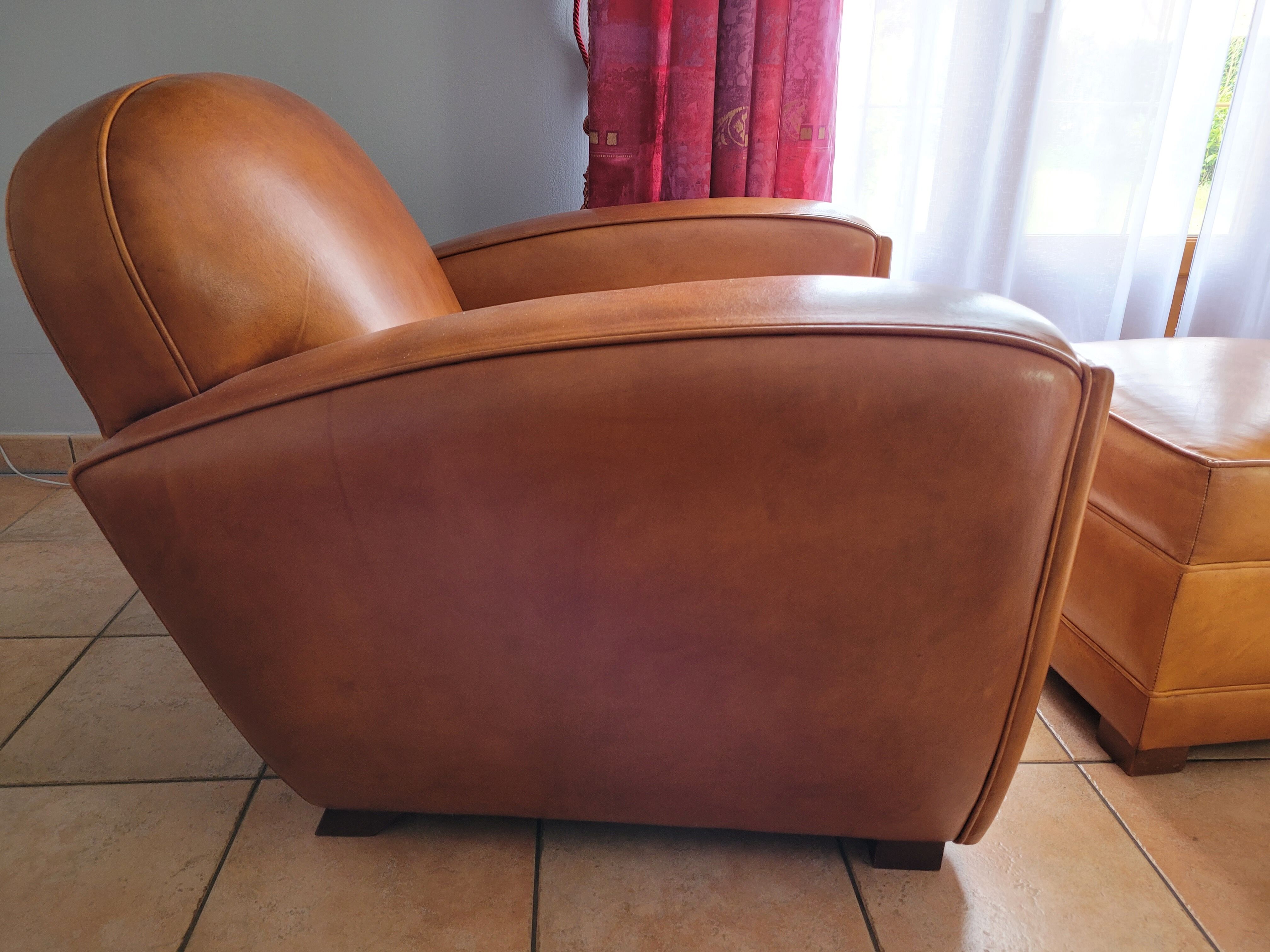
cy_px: 476
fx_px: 954
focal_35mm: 26
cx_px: 635
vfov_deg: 53.1
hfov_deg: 67.3
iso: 160
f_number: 1.8
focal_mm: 5.4
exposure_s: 1/40
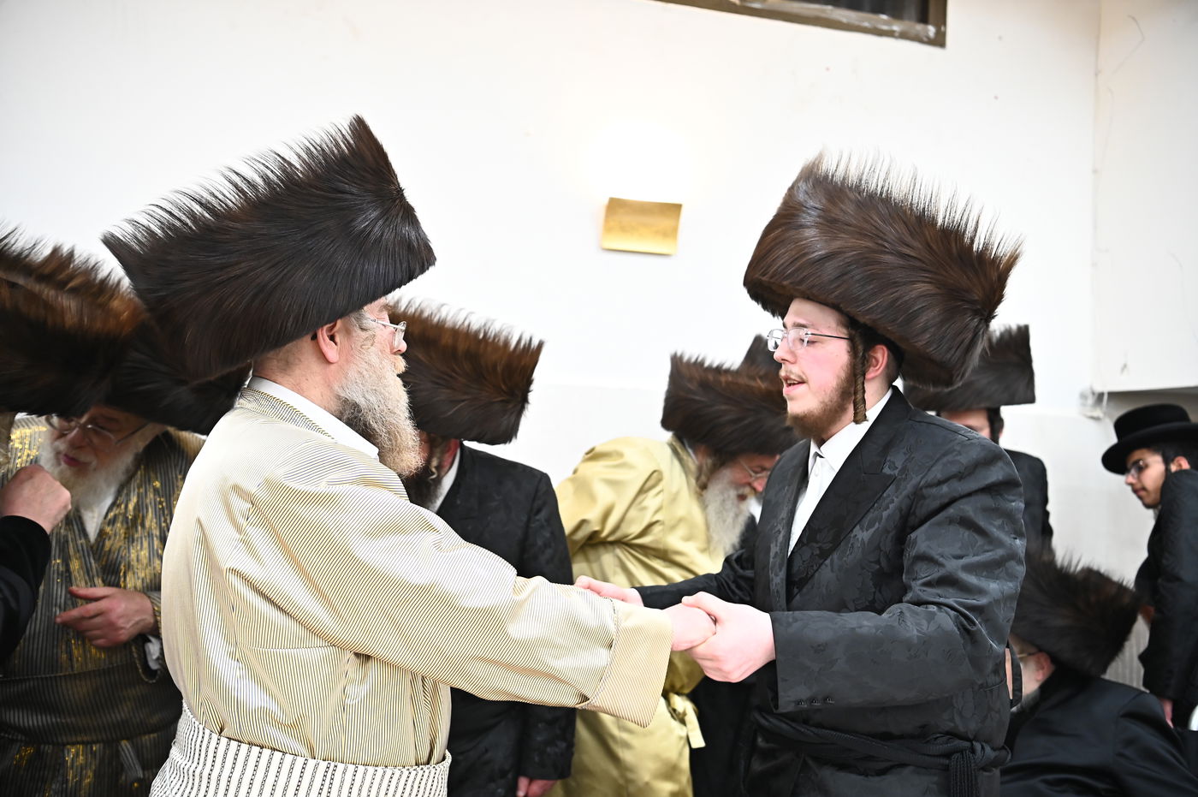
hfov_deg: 50.7
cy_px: 398
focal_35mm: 38
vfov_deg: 35.0
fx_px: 1263
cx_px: 599
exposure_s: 1/200
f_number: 3.5
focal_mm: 38
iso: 2500
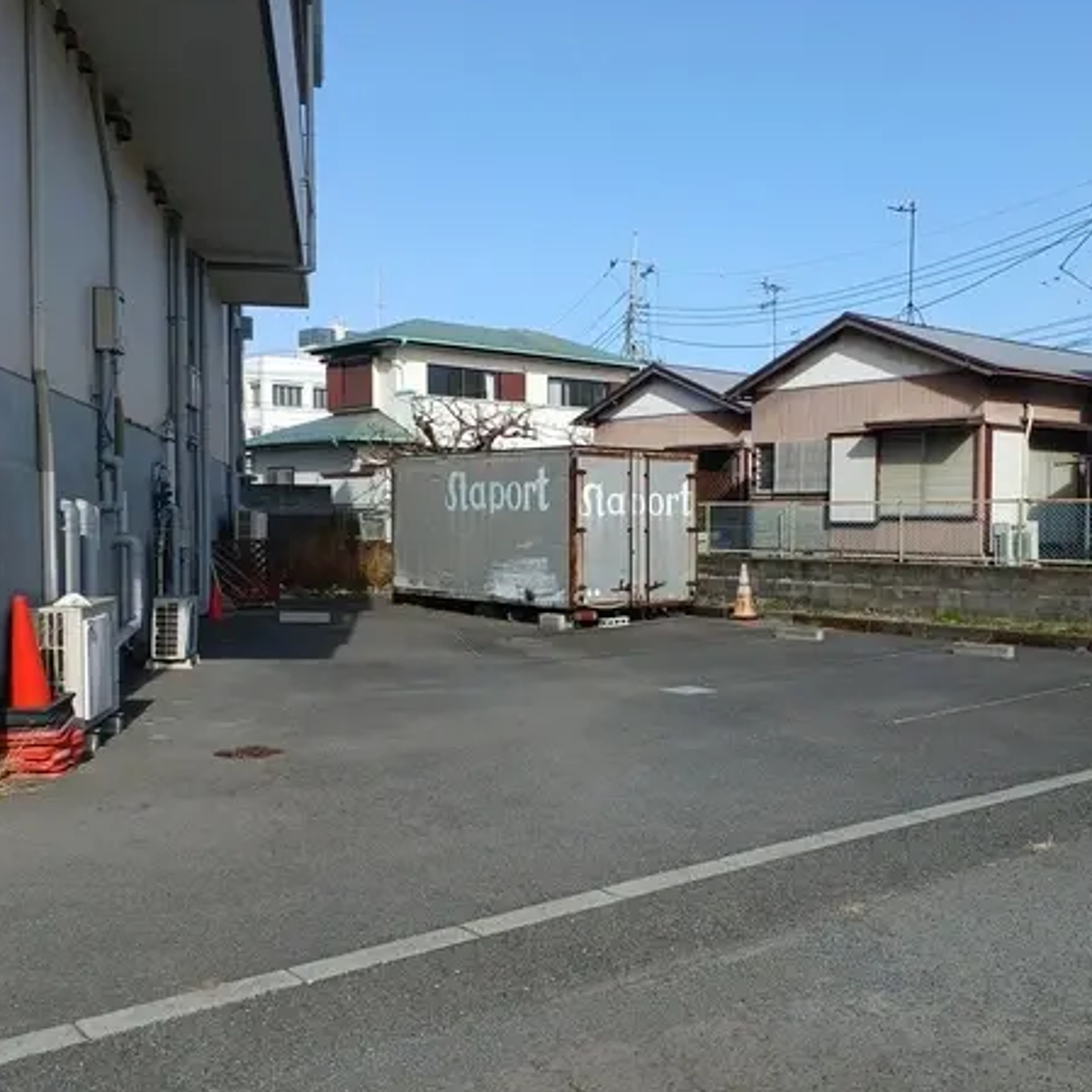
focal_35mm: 34
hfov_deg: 48.2
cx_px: 649
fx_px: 1213
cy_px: 550
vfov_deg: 48.5
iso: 32
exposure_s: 1/1348
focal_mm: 3.58
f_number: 1.9
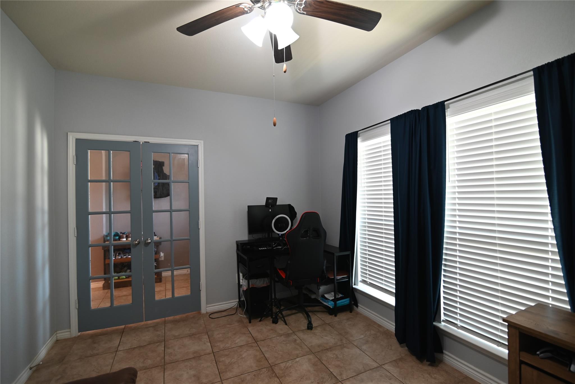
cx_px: 288
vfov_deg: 73.8
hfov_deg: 96.7
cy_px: 192
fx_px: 256
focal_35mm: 16
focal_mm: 16
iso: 640
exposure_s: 1/30
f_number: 2.8
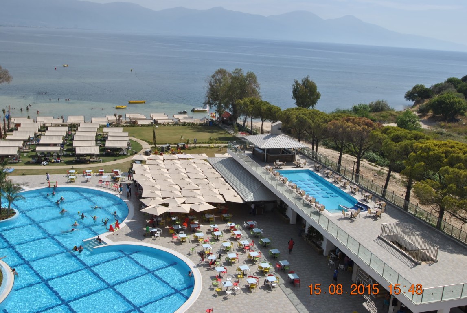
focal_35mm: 36
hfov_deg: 53.1
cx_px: 234
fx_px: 468
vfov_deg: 37.0
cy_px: 156
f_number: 9
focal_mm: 24
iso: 100
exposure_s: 1/320
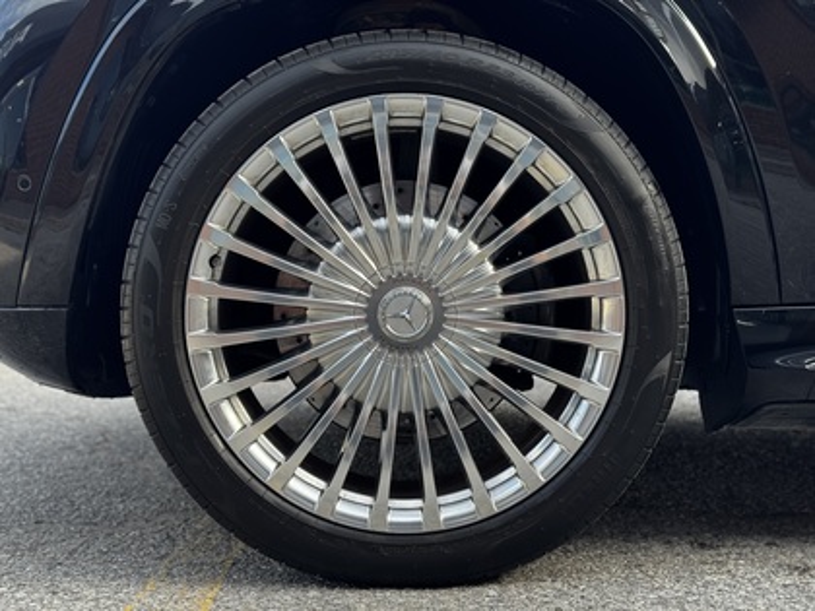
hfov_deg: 39.7
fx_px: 1130
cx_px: 408
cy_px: 306
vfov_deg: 30.3
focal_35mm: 48
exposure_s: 1/457
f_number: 1.78
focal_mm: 6.76
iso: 64
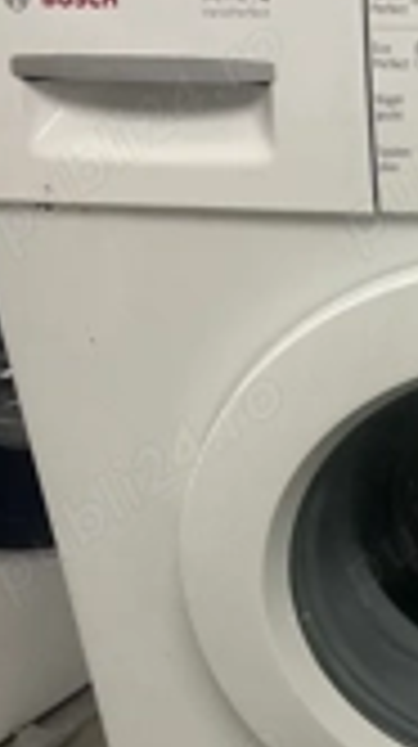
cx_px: 575
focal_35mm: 63
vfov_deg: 32.8
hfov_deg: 17.6
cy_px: 540
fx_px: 1245
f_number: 1.78
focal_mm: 6.86
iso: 320
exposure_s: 1/50
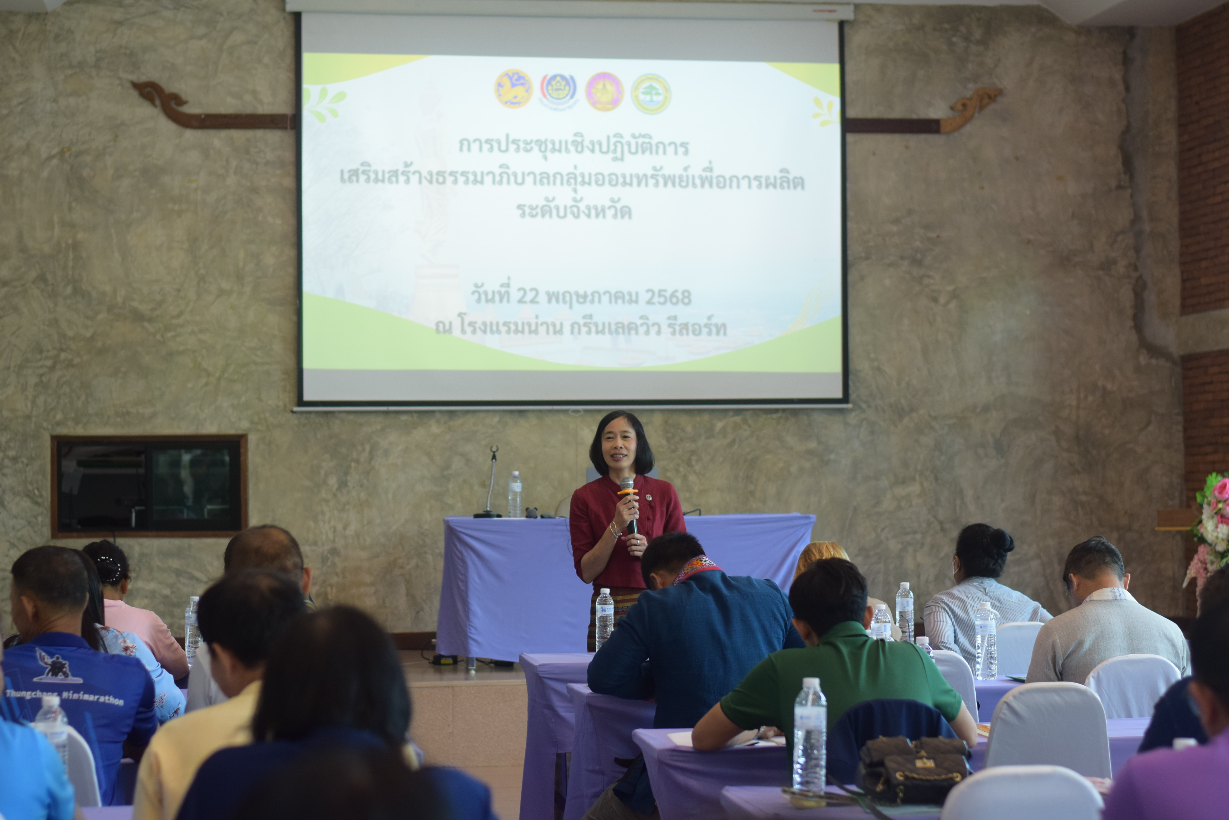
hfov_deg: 27.0
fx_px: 2561
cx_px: 614
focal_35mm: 75
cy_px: 410
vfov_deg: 18.2
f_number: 2.8
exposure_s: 1/320
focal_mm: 50
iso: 800
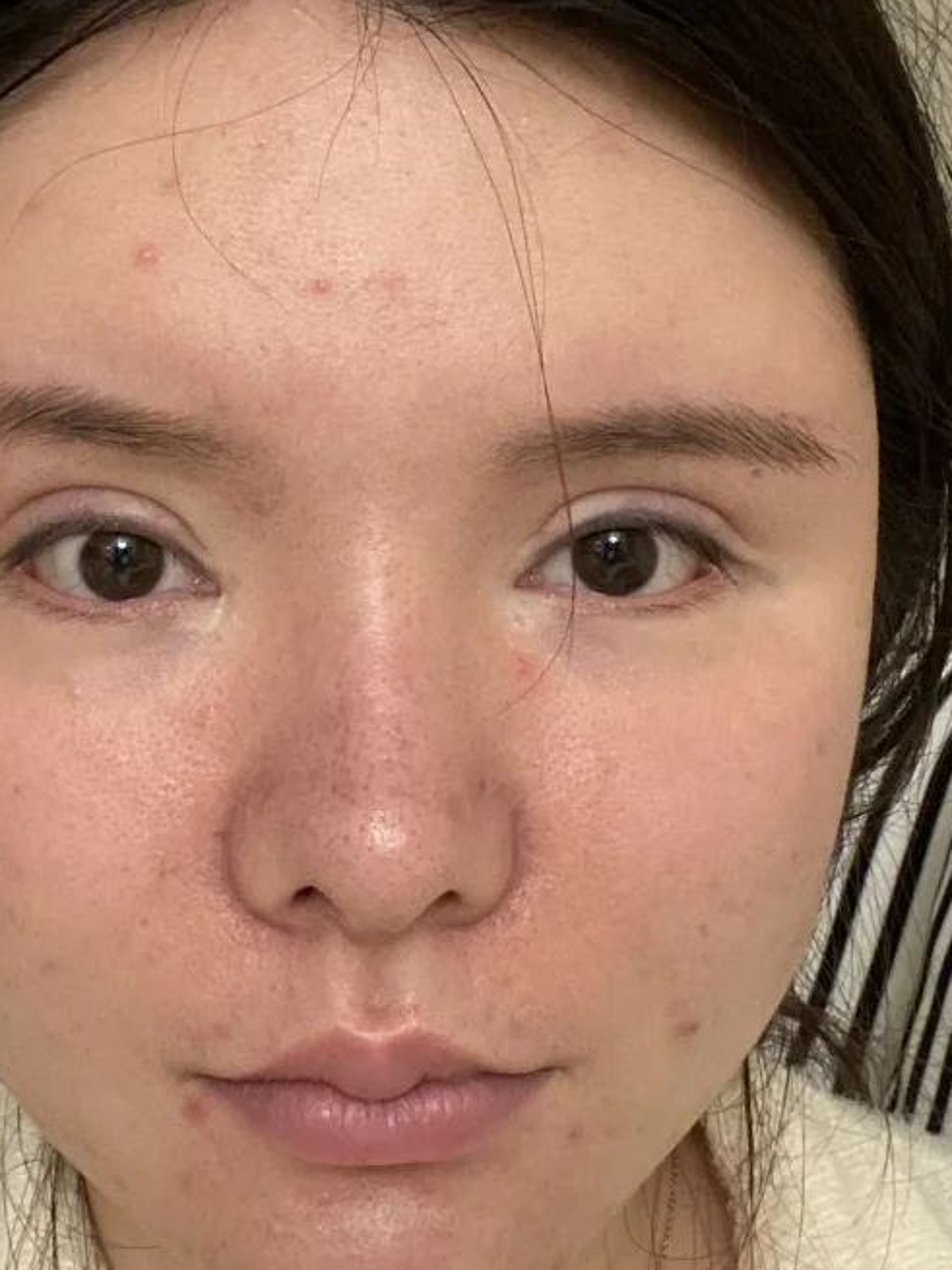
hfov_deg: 22.2
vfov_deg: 29.4
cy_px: 710
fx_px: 2421
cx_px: 345
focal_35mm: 66
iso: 400
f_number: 2.2
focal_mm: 2.71
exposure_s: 1/25
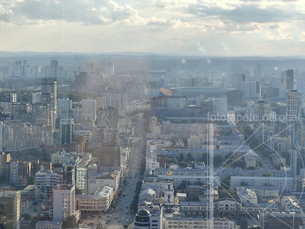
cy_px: 114
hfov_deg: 21.1
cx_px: 152
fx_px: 819
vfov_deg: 15.9
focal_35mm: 93
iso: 50
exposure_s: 1/1156
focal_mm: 6.19
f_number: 1.65
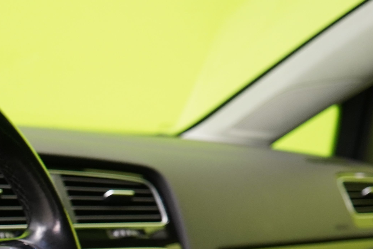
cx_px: -115
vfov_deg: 12.5
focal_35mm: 107
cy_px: 310
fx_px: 1108
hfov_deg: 17.8
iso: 1250
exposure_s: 1/25
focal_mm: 37
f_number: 5.6
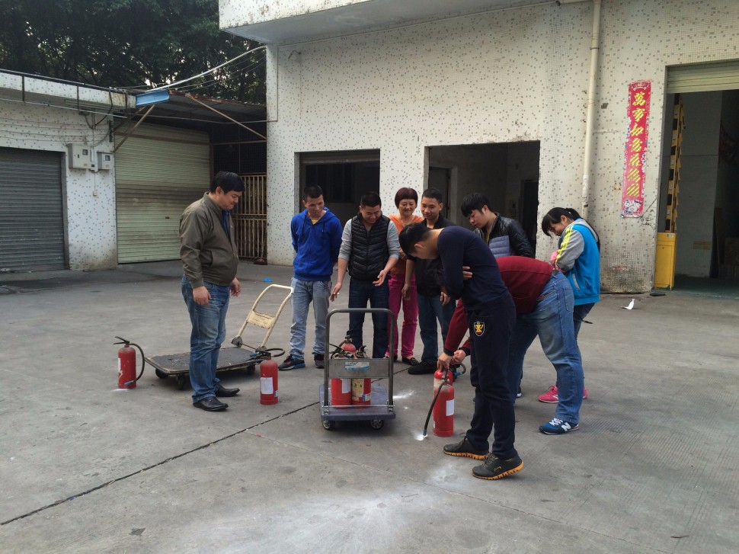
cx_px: 370
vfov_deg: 48.2
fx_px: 619
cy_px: 277
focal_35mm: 29
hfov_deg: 61.7
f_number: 2.2
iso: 50
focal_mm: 4.15
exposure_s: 1/100
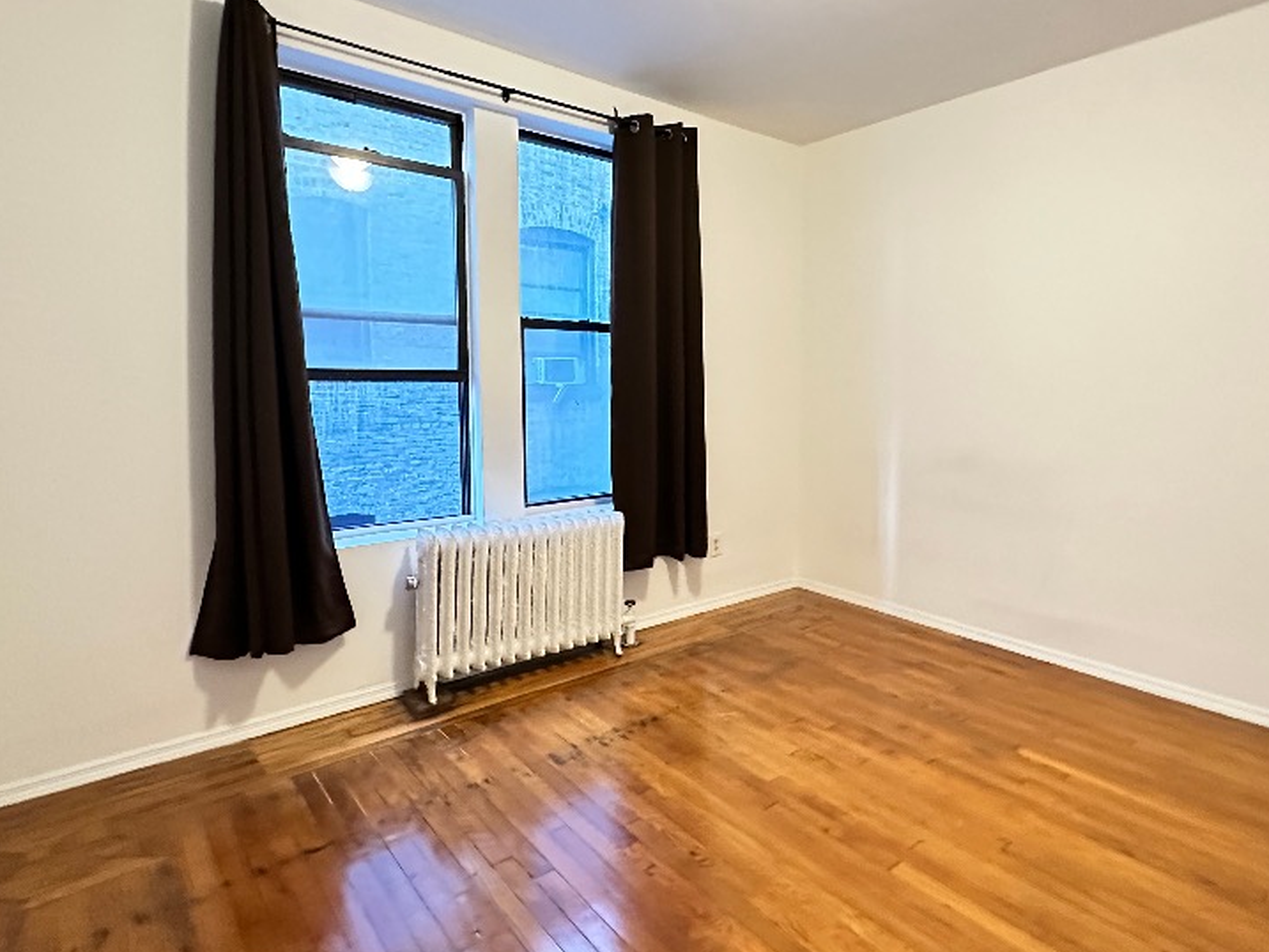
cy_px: 425
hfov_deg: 80.9
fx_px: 733
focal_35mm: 20
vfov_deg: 65.8
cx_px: 756
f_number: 2.2
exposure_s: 1/40
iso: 1250
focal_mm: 2.22
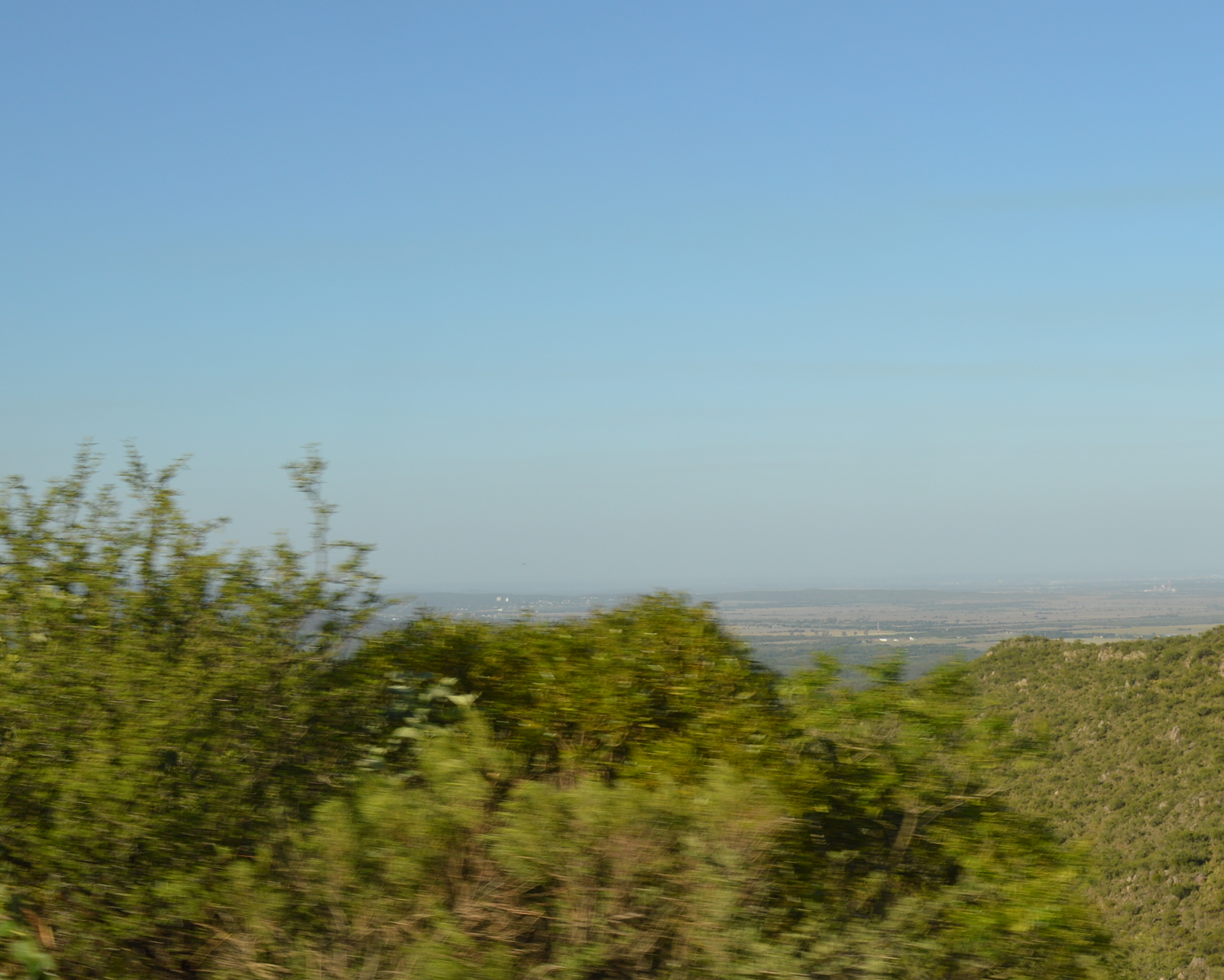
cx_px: 720
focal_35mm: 62
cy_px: 442
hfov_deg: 30.6
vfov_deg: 24.7
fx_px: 2236
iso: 100
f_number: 7.1
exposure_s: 1/200
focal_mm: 29
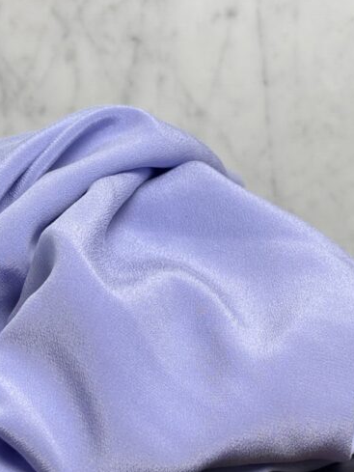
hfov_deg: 17.4
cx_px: 192
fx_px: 1158
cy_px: 360
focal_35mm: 85
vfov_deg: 22.8
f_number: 1.6
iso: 50
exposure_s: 1/110
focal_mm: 5.96
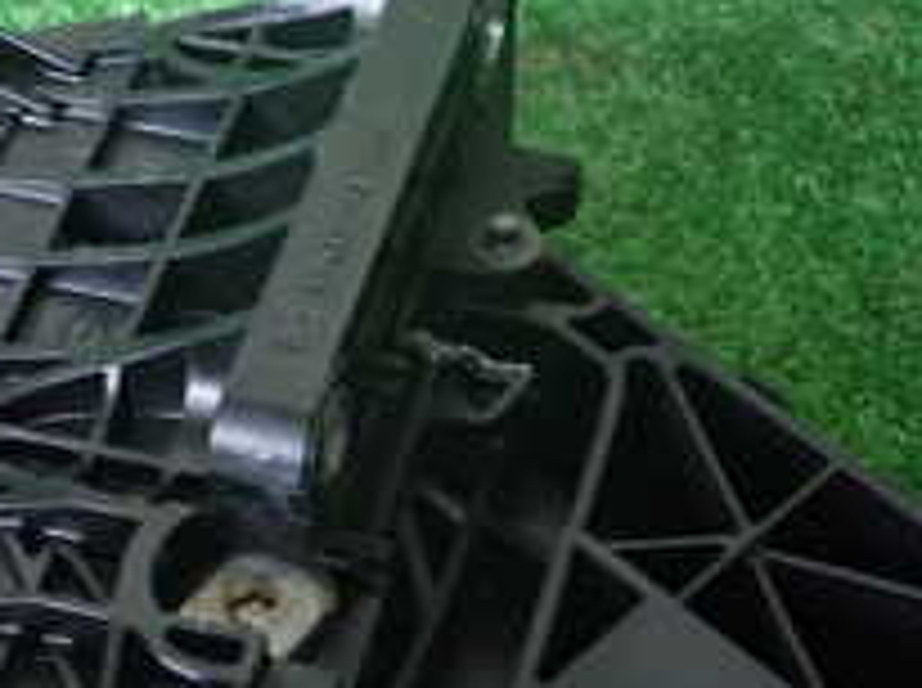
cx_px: 414
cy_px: 603
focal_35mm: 88
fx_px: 2340
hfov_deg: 22.3
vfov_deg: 16.5
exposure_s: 1/20
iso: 800
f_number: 2.3
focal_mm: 5.4
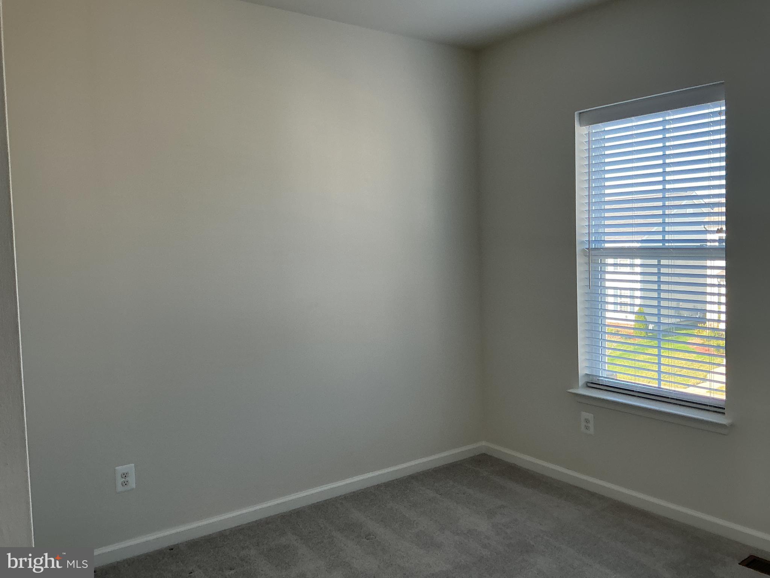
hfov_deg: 61.7
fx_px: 645
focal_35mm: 29
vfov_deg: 48.2
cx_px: 385
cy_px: 289
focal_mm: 3
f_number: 1.8
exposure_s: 1/120
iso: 64
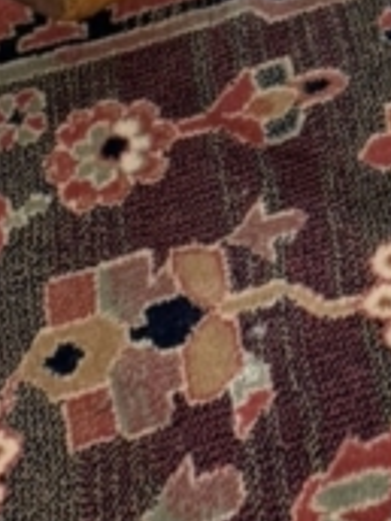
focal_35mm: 167
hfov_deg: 8.2
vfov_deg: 9.2
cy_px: -1081
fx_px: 2515
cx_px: 909
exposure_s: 1/50
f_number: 1.78
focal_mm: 6.76
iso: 125
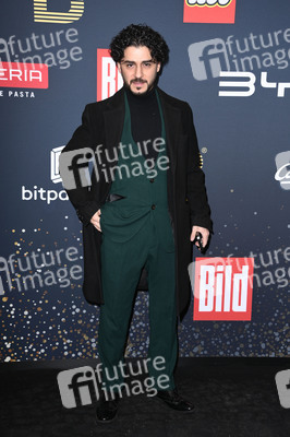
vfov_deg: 36.3
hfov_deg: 24.6
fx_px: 666
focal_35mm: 55
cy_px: 218
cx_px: 145
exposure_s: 1/250
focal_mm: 55
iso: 320
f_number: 5.6
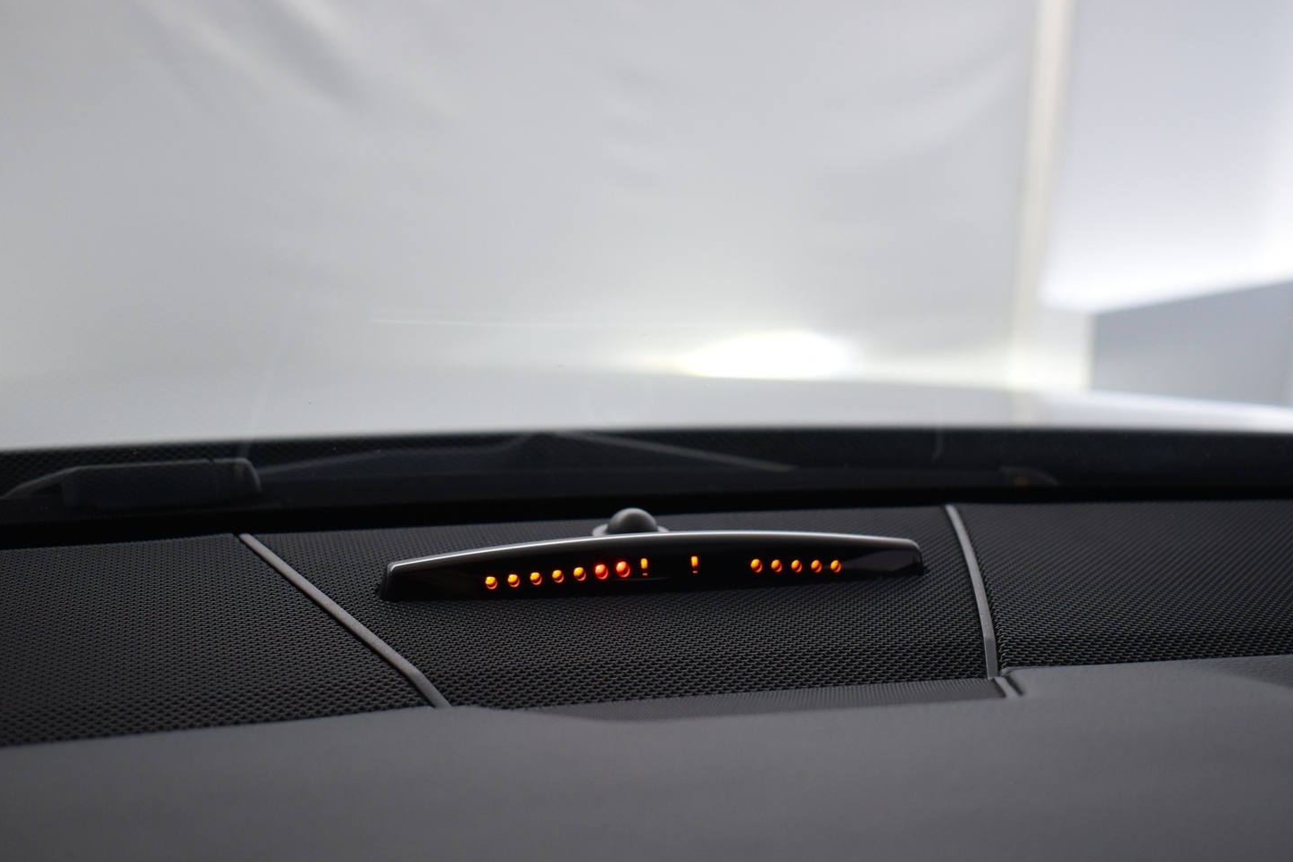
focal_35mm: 47
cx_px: 682
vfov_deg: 28.6
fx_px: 1688
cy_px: 481
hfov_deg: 41.9
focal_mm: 28
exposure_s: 1/60
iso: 720
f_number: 4.2
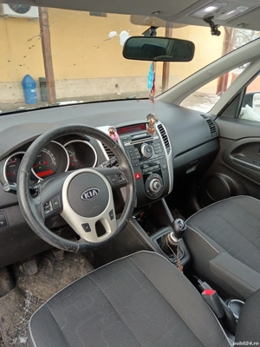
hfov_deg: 51.4
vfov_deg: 65.3
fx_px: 270
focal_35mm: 27
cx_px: 130
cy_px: 174
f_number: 1.9
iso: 278
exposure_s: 1/100
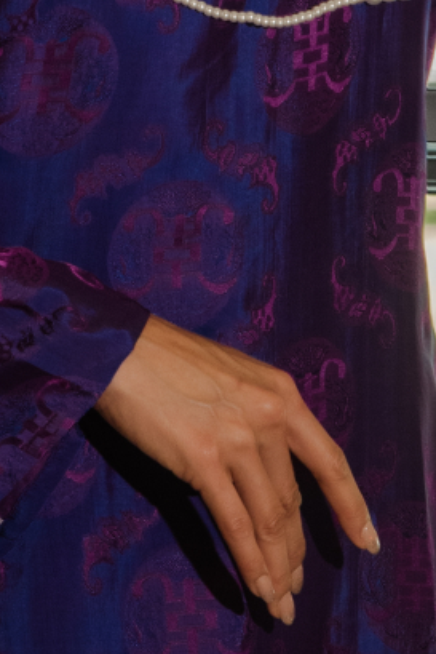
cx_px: 209
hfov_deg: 2.8
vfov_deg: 4.3
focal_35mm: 483
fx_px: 8766
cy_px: -109
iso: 800
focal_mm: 110
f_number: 8
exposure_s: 1/100
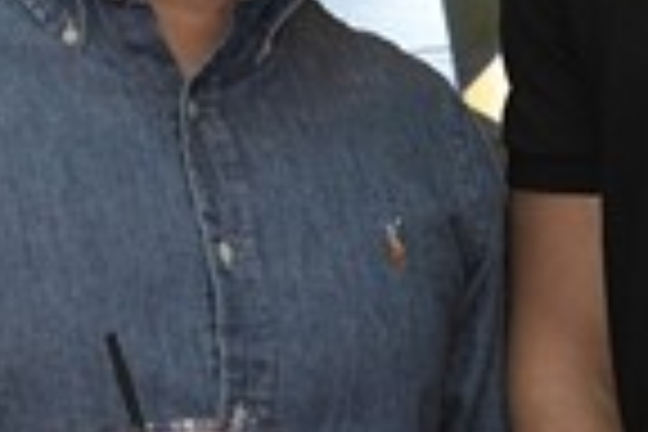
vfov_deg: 4.8
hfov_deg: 7.2
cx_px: 562
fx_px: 5148
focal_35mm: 286
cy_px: -245
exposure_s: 1/60
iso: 2000
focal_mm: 50
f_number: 4.5
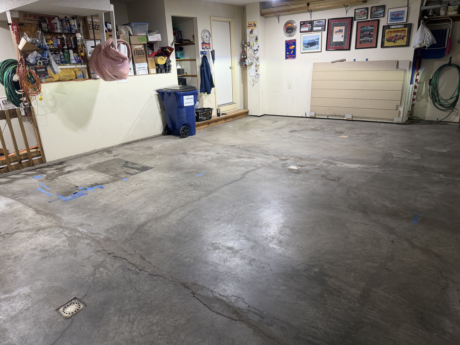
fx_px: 319
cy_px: 172
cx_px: 230
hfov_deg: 71.6
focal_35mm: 24
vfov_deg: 56.8
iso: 200
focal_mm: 6.76
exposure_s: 1/94
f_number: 1.78
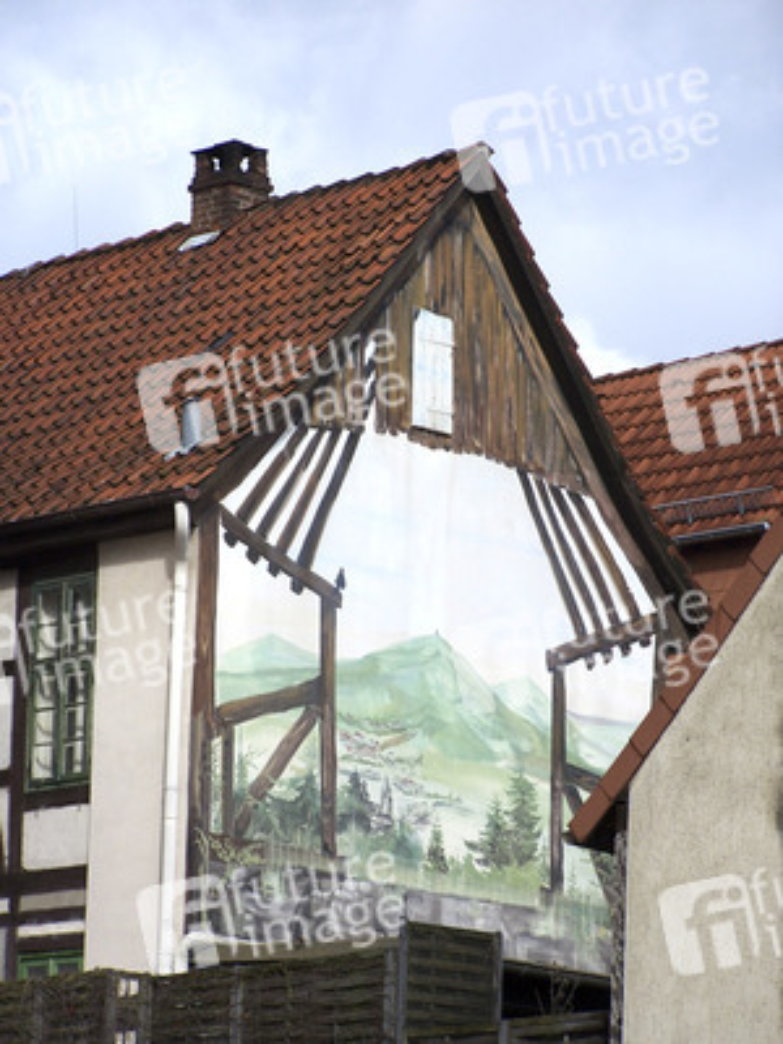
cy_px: 522
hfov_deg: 8.8
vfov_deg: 11.7
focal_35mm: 169
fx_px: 5097
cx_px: 392
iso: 80
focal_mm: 28
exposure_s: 1/1000
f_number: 3.2
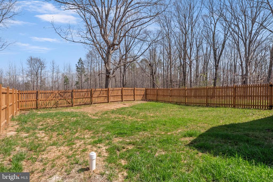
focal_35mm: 21
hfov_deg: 81.2
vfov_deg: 59.6
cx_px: 136
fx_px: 159
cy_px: 91
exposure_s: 1/400
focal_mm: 21
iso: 800
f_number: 8
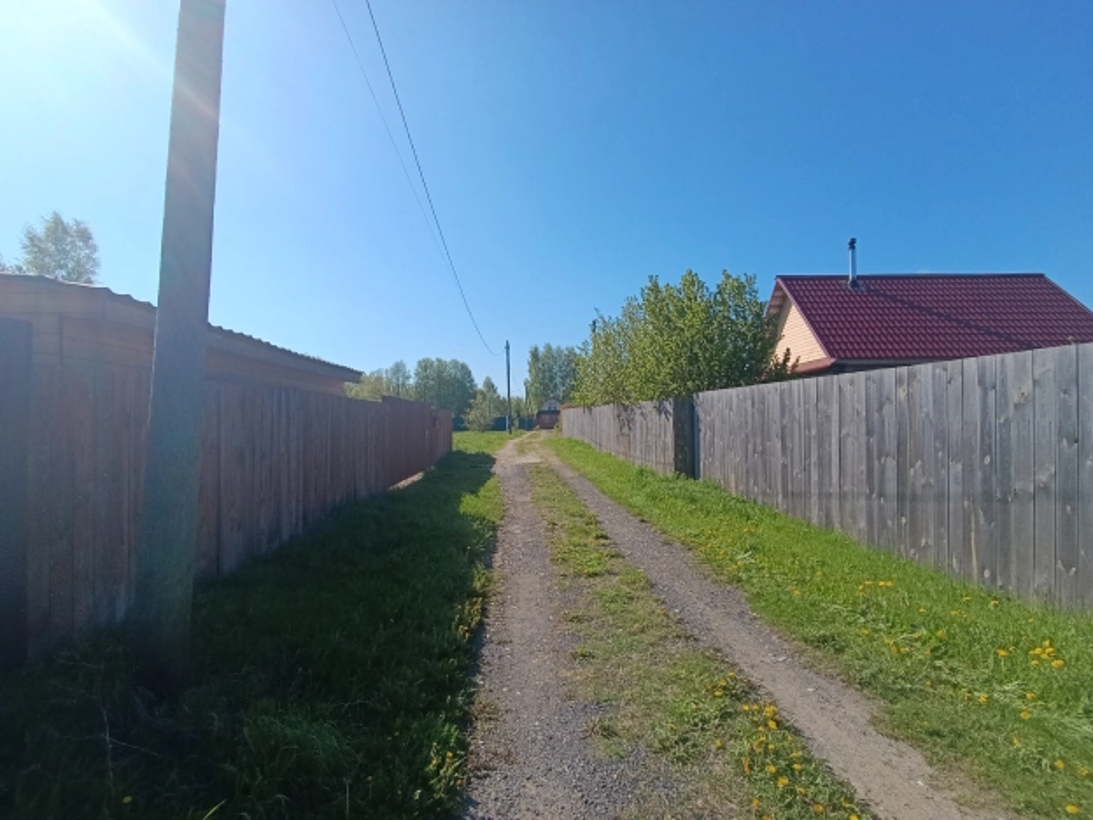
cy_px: 410
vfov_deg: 78.1
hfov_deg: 94.5
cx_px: 546
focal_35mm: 16
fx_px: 505
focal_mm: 1.65
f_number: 2.2
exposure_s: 1/1060
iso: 50
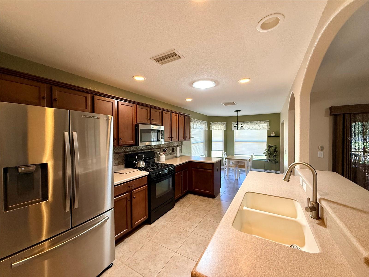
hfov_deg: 102.1
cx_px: 184
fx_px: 149
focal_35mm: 14
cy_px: 138
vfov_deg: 85.7
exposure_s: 1/119
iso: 320
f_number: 2.2
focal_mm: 2.22
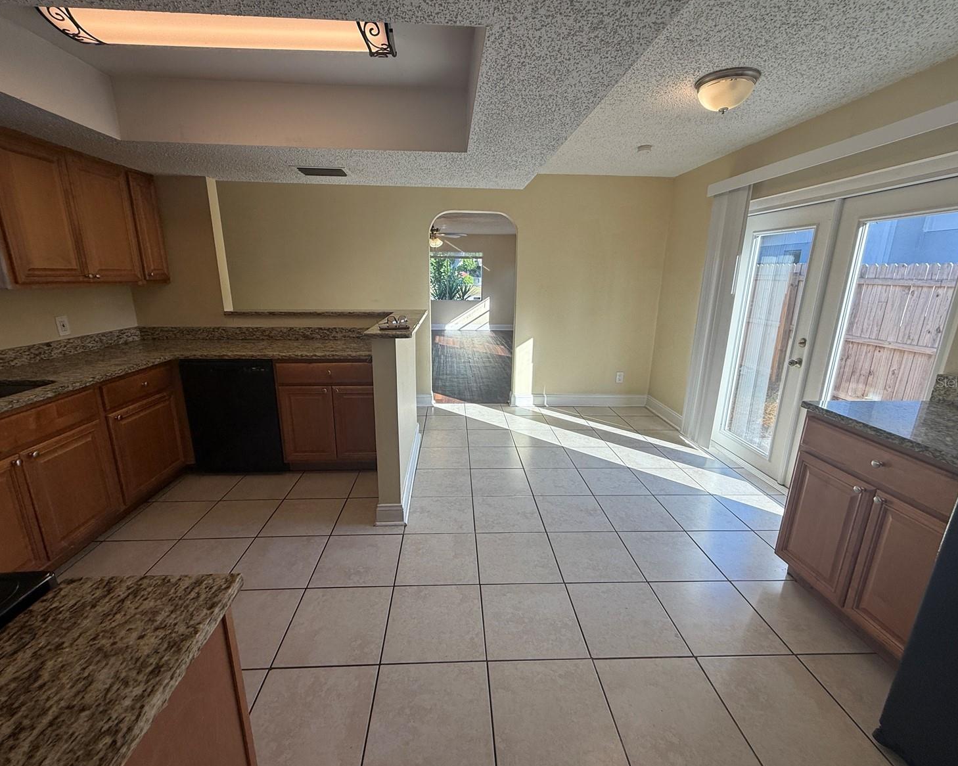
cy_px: 382
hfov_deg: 96.8
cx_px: 473
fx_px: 425
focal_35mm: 15
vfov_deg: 84.0
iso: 50
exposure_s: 1/249
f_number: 2.2
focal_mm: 2.22
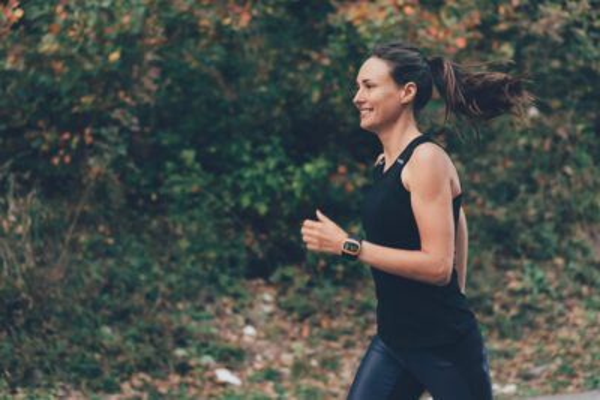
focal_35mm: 55
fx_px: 917
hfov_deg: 36.2
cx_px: 300
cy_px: 200
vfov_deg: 24.6
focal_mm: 55
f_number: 2.5
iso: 800
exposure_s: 1/400
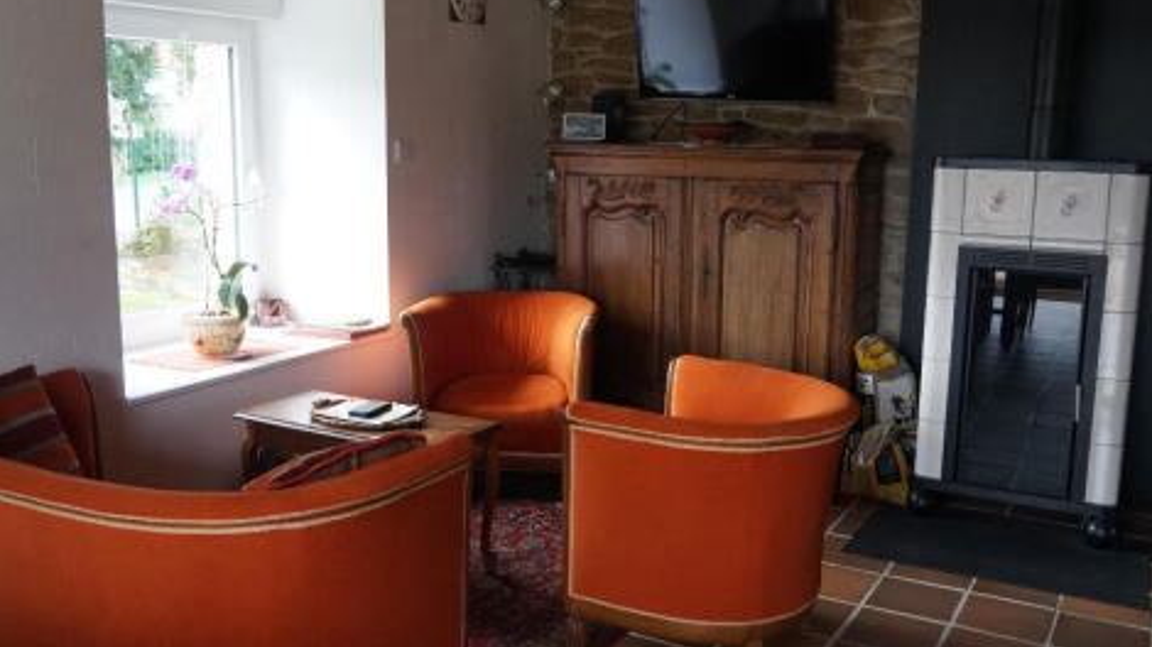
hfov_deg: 56.6
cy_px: 310
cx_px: 581
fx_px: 1069
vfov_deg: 33.7
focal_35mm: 35
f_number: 4
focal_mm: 22
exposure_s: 1/160
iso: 1250
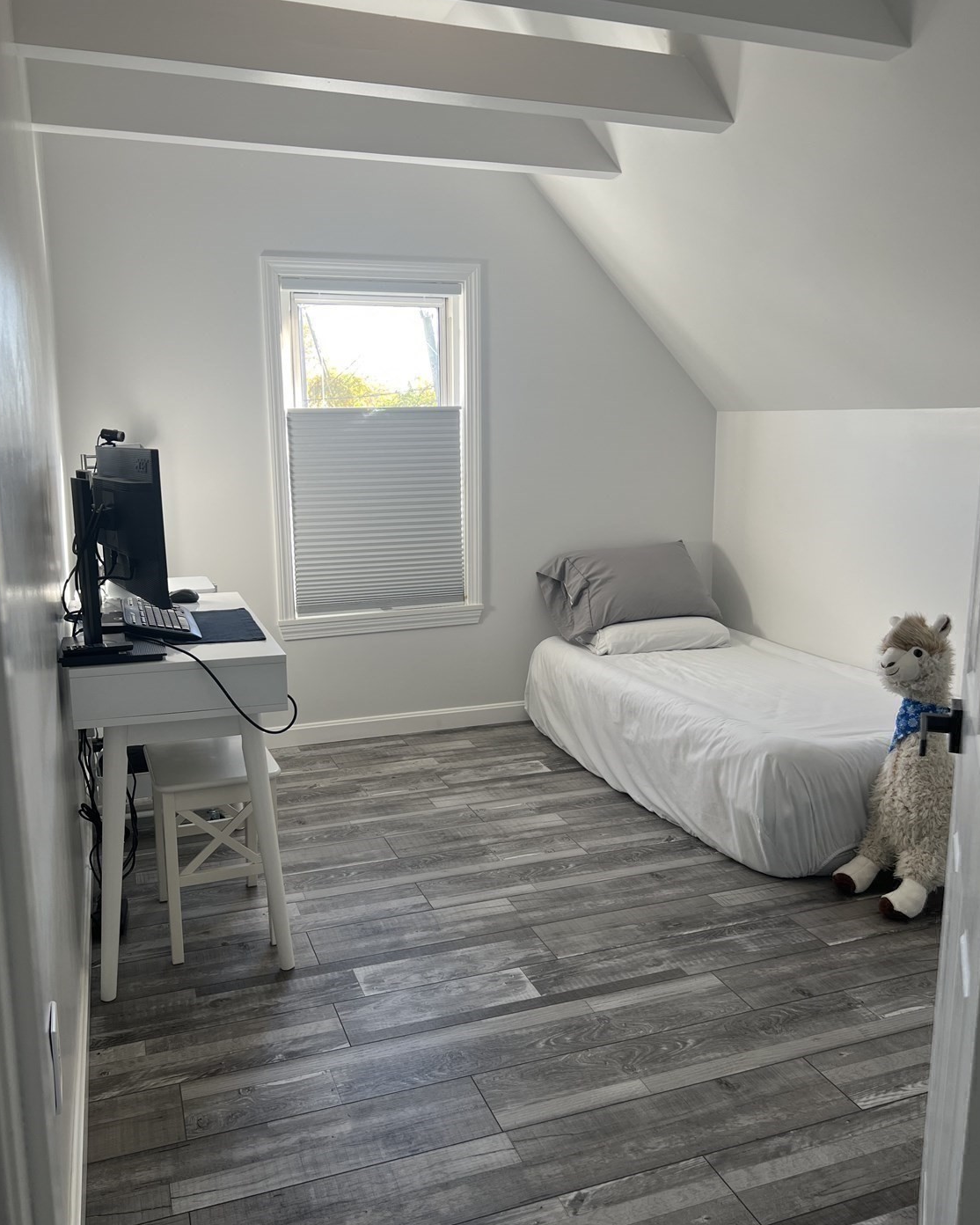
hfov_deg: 51.5
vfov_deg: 62.2
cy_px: 627
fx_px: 1015
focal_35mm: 28
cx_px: 485
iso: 40
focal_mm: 5.7
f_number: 1.5
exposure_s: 1/121
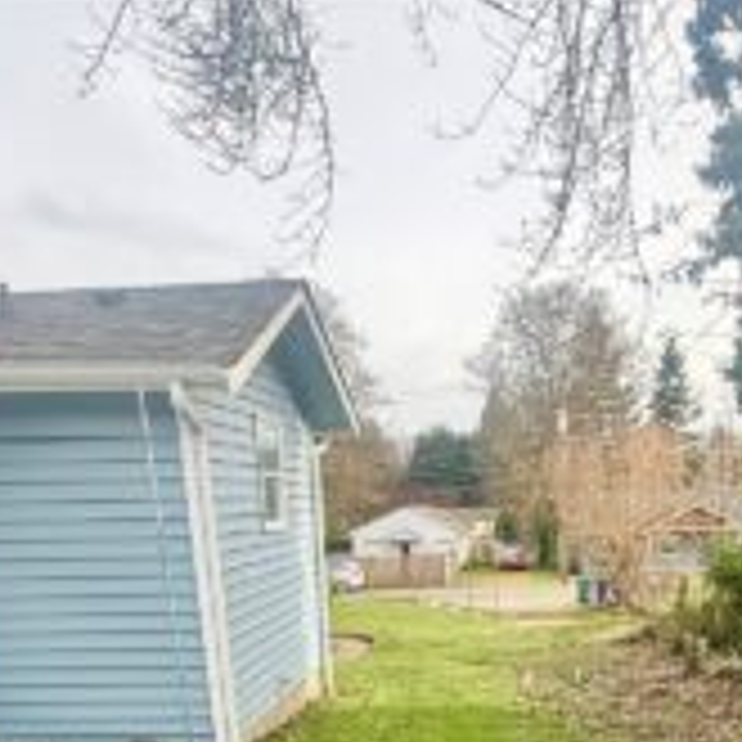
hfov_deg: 53.2
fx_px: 728
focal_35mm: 30
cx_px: 481
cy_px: 670
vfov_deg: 48.3
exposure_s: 1/502
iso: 64
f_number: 2.2
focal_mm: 2.22
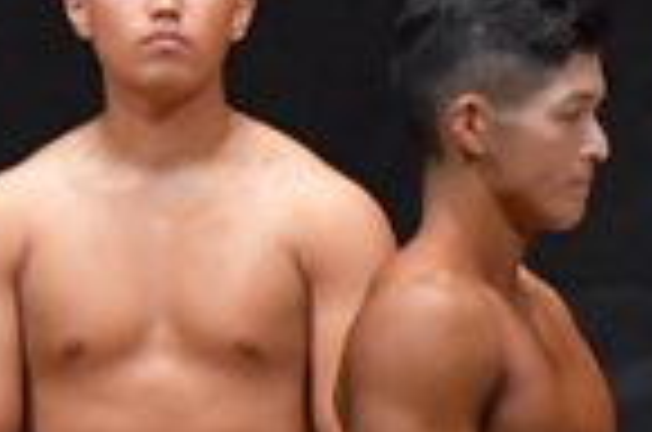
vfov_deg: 1.1
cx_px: 1531
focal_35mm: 1206
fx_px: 21794
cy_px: 747
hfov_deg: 1.7
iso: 6400
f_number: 5.6
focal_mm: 150
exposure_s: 1/400
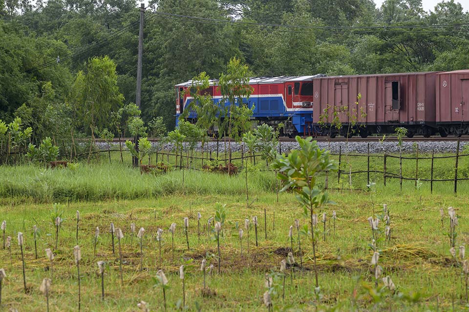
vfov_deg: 6.9
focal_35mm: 200
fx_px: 2605
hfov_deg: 10.3
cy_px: 156
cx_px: 234
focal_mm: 200
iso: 1100
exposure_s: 1/1600
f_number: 8
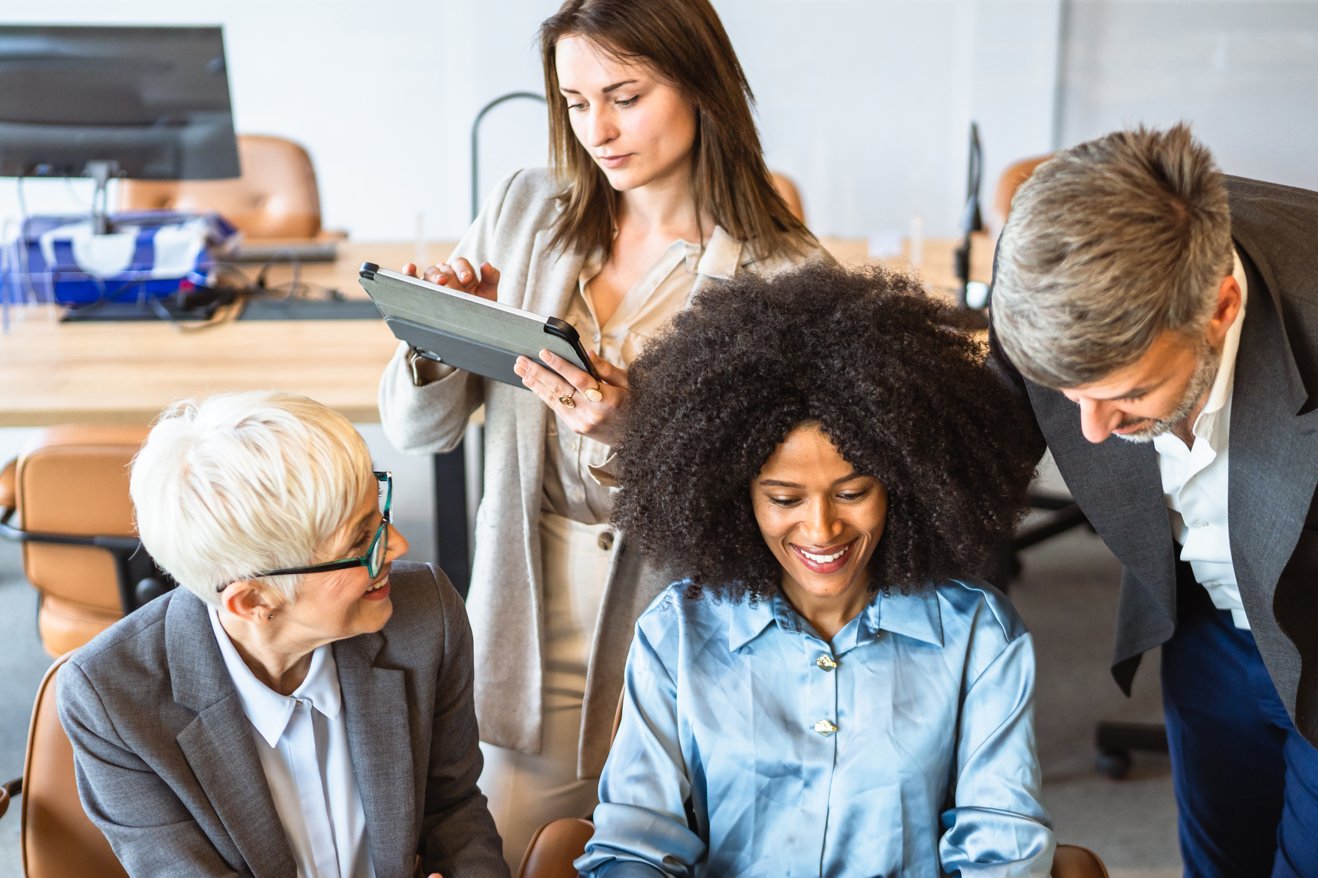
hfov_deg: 32.8
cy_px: 552
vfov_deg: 22.2
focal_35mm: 61
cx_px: 747
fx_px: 2233
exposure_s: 1/800
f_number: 1.6
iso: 400
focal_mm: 35
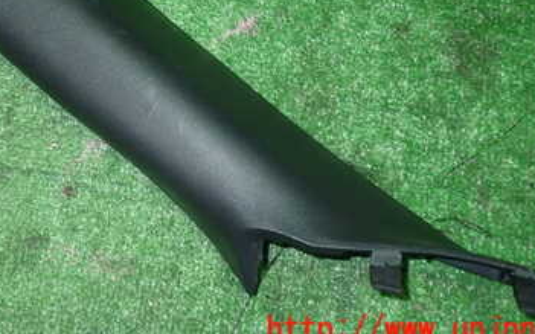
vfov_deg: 21.6
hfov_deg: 34.6
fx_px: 845
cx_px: 154
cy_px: 6
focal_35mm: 58
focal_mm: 5.79
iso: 200
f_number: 2.4
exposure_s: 1/30
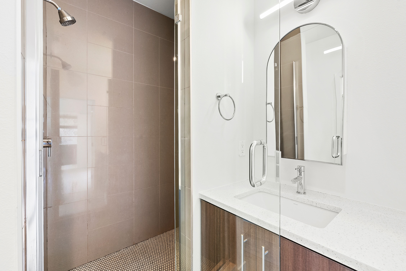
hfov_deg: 100.4
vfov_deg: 77.4
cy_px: 136
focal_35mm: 15
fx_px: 169
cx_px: 203
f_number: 9
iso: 640
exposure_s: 1/4
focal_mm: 15
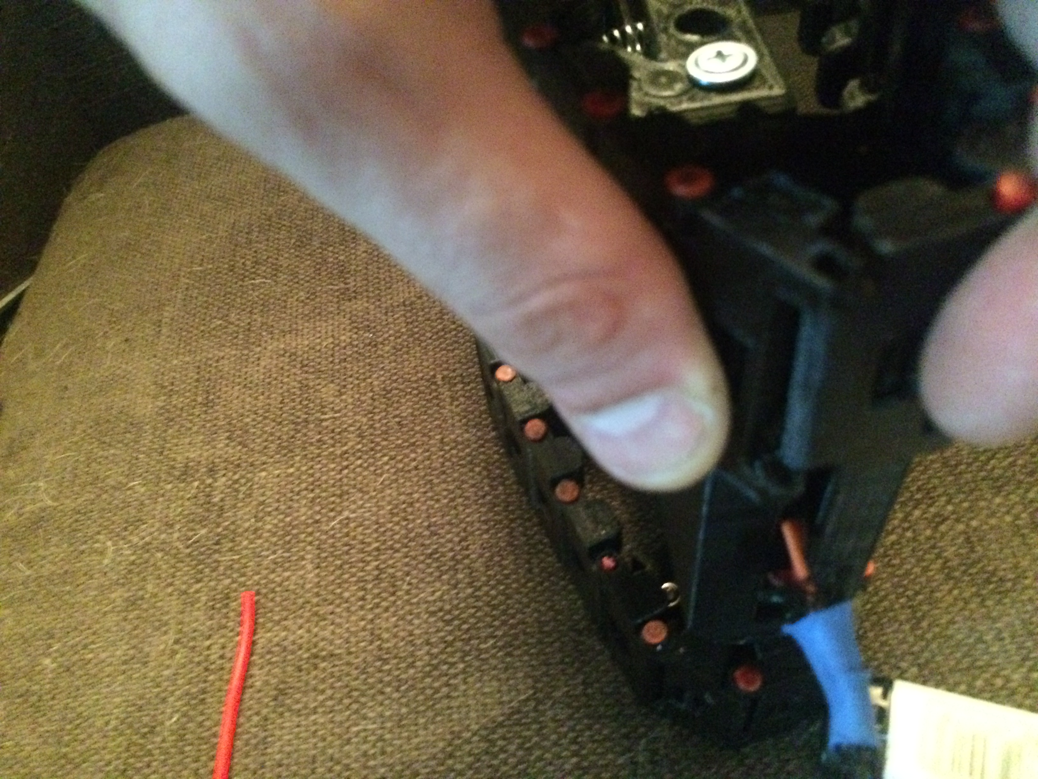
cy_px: 390
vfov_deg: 48.2
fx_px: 870
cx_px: 519
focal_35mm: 29
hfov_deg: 61.7
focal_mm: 4.15
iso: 2000
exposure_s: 1/17
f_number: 2.2
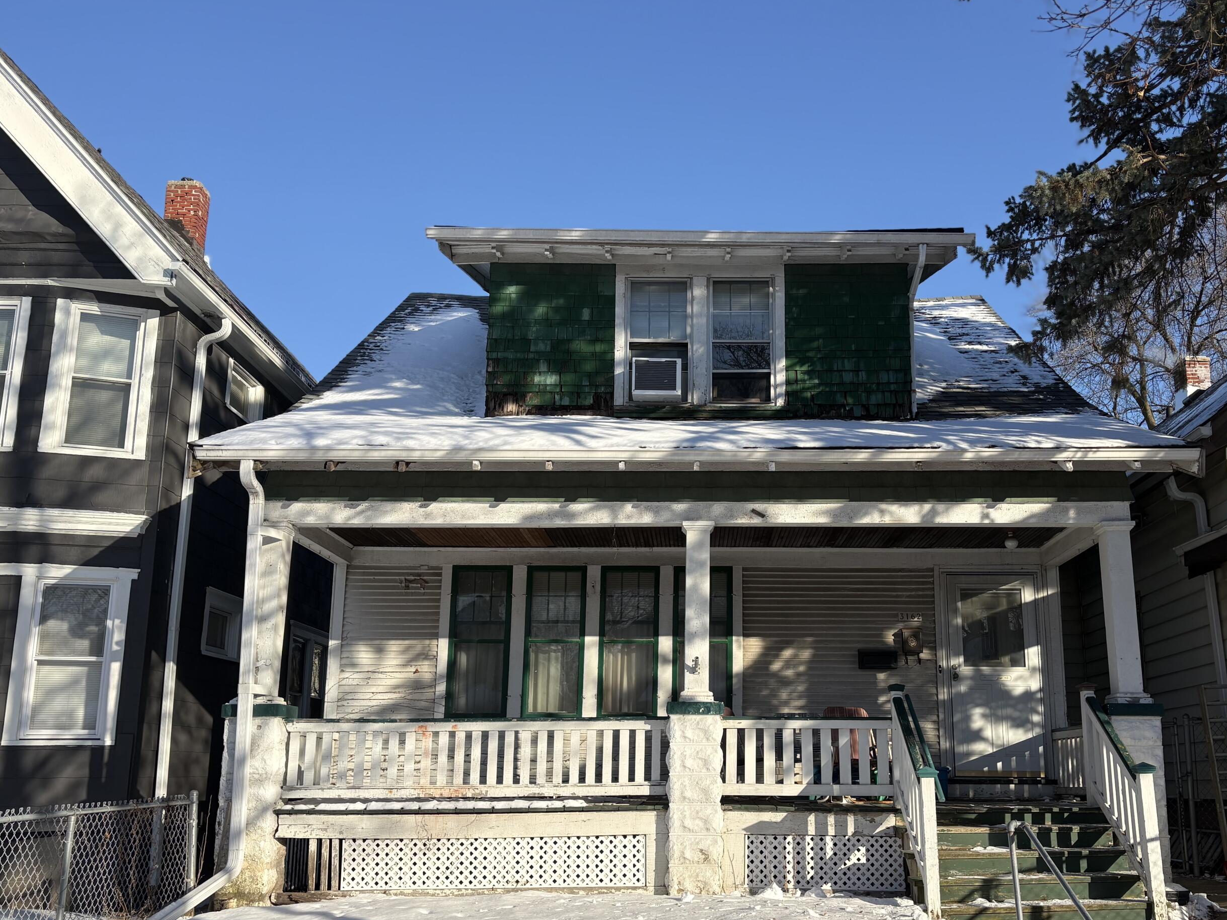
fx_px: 1134
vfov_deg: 44.0
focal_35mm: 32
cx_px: 707
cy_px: 540
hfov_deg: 56.6
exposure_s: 1/2865
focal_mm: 5.96
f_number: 1.6
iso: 50
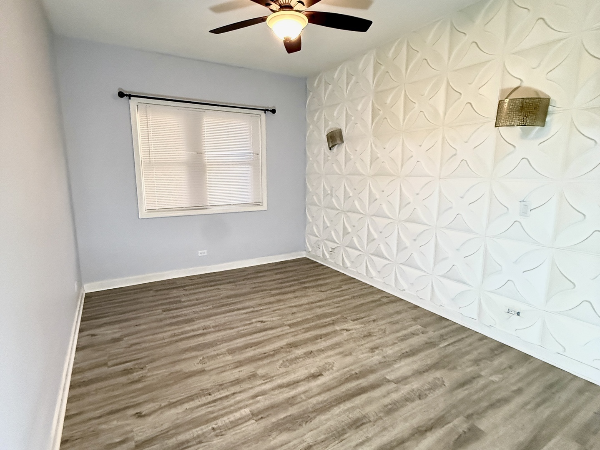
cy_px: 225
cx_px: 300
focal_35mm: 14
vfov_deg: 85.7
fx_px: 243
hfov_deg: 102.0
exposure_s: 1/60
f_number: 2.2
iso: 1000
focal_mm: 2.22
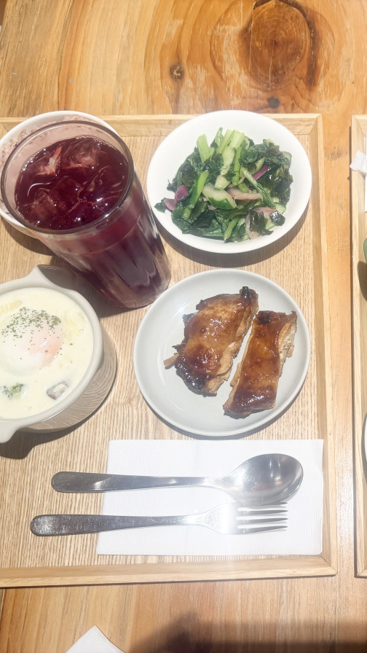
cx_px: 334
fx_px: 606
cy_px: 327
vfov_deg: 56.6
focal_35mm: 35
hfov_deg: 32.0
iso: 125
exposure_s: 1/214
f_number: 1.78
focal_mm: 6.76
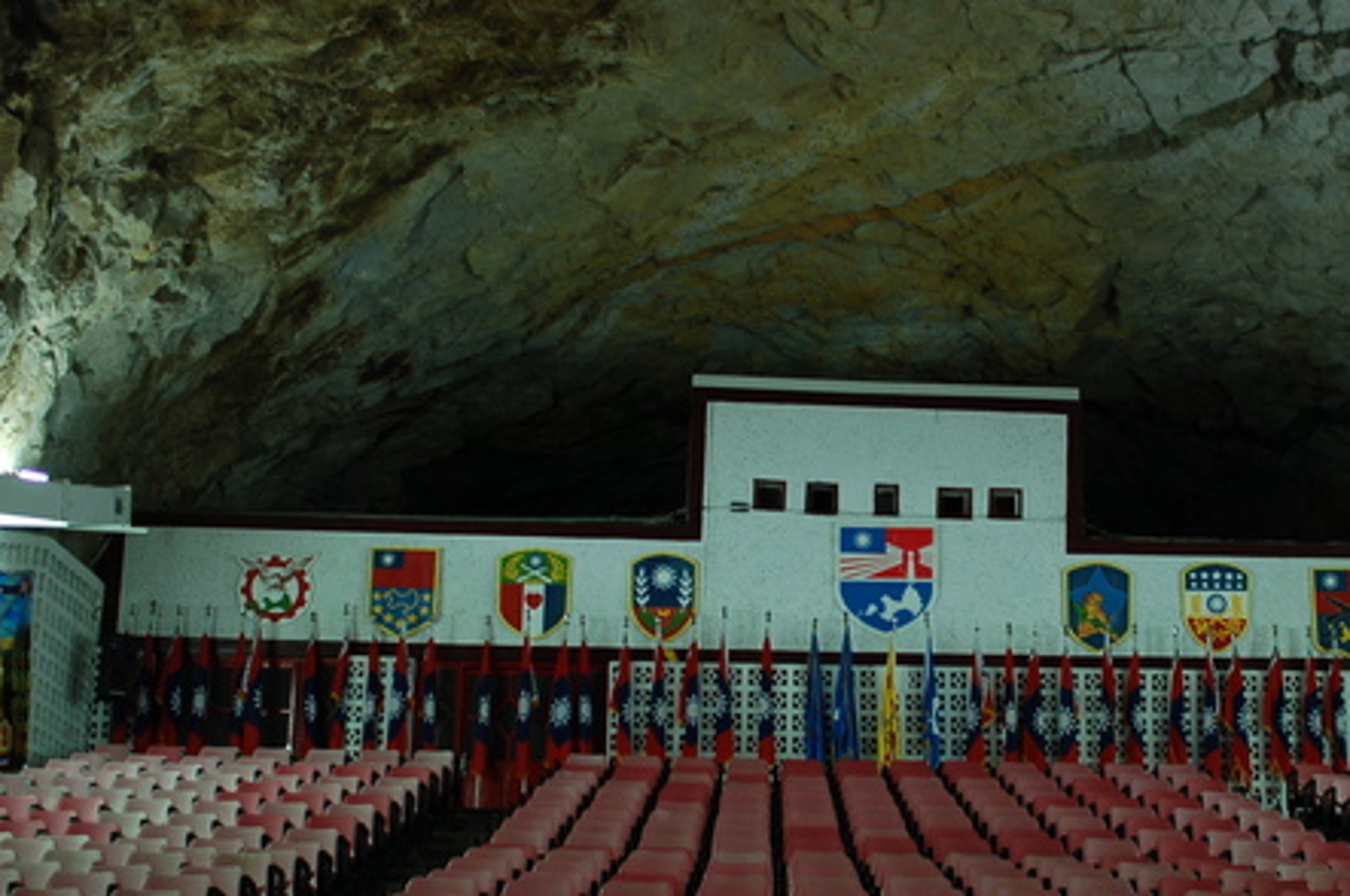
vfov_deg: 22.1
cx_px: 884
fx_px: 2284
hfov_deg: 32.7
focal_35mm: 61
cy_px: 578
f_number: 2
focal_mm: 30
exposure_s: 1/15
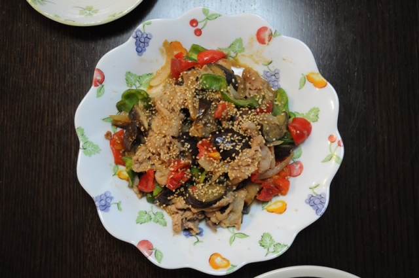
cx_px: 210
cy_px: 139
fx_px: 593
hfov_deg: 38.9
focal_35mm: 51
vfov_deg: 26.4
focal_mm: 34
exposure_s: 1/100
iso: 2500
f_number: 5
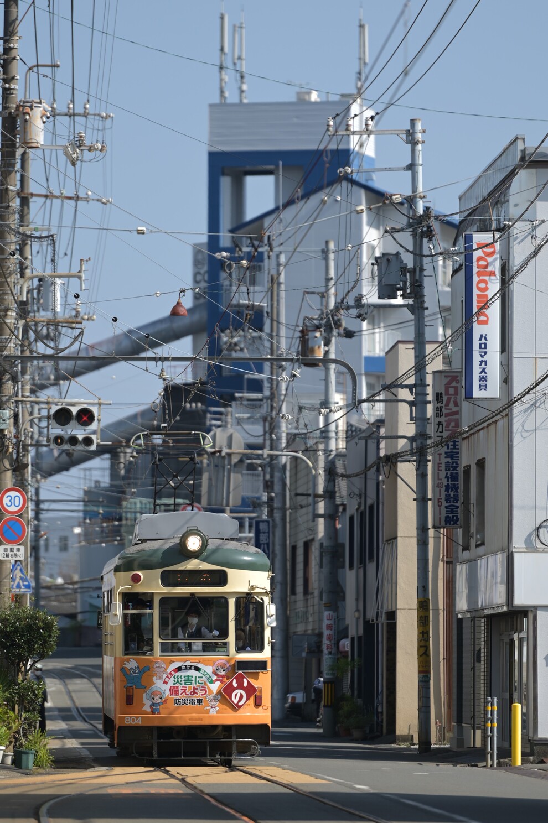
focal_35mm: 200
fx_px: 4573
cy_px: 412
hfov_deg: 6.9
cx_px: 274
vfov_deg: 10.3
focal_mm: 200
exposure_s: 1/1000
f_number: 2.8
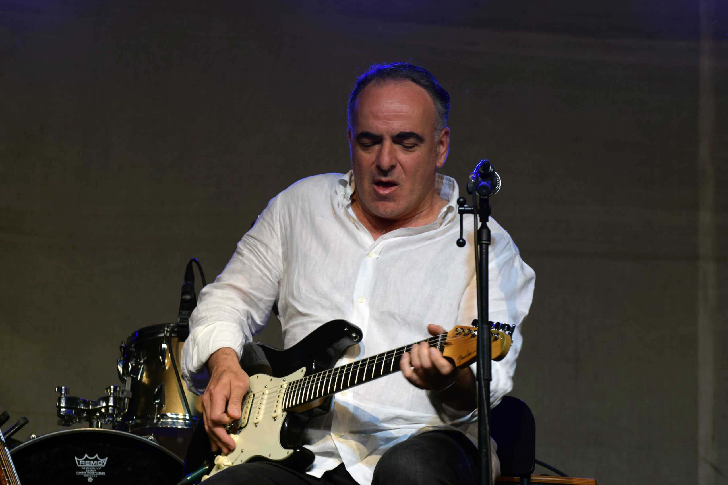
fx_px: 4095
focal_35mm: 202
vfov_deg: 6.8
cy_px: 242
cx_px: 364
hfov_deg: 10.2
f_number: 5.6
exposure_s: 1/125
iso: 450
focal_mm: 135
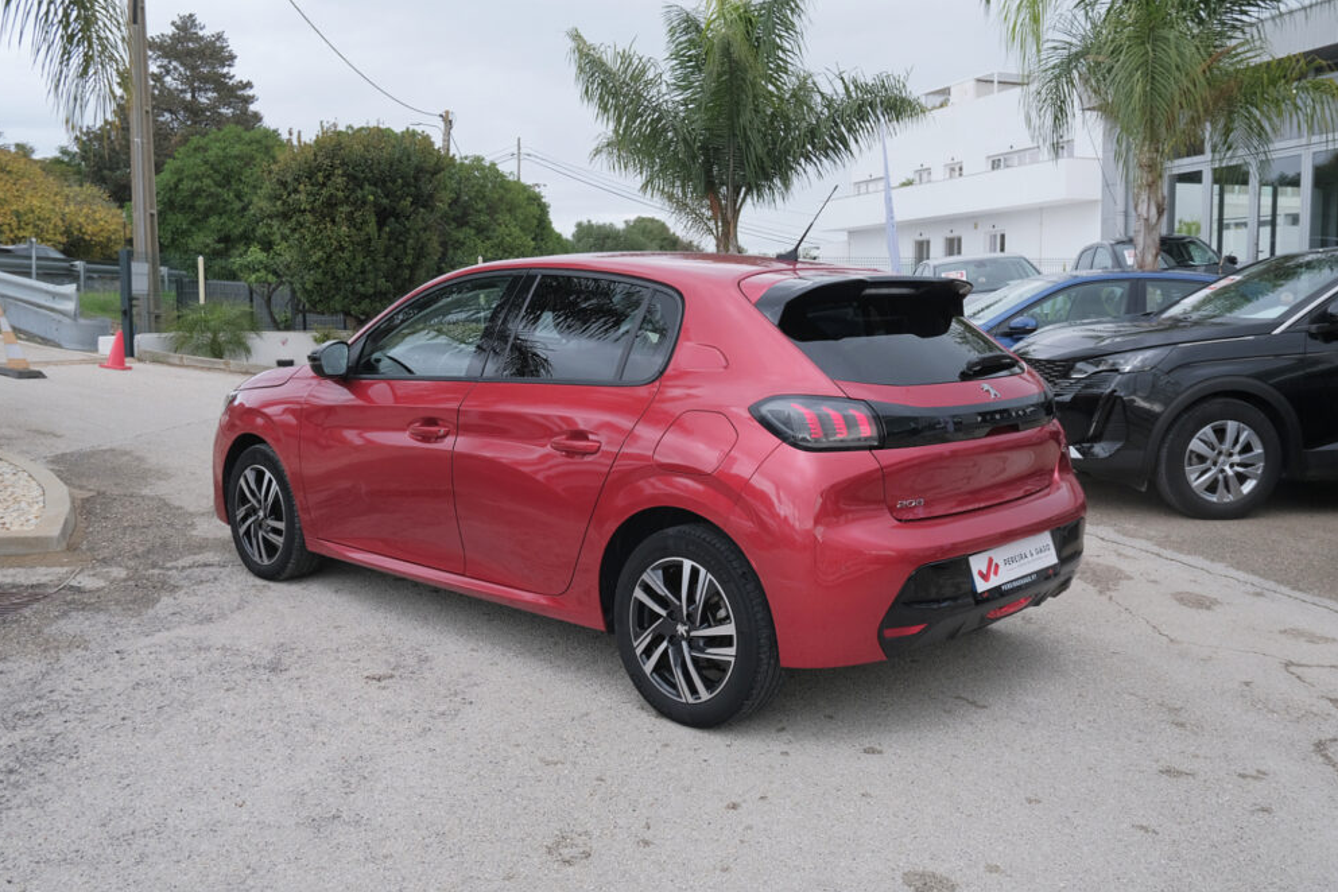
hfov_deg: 57.2
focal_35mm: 33
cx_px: 662
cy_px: 448
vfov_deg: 40.0
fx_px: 1226
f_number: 8
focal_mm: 21.5
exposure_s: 1/100
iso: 400
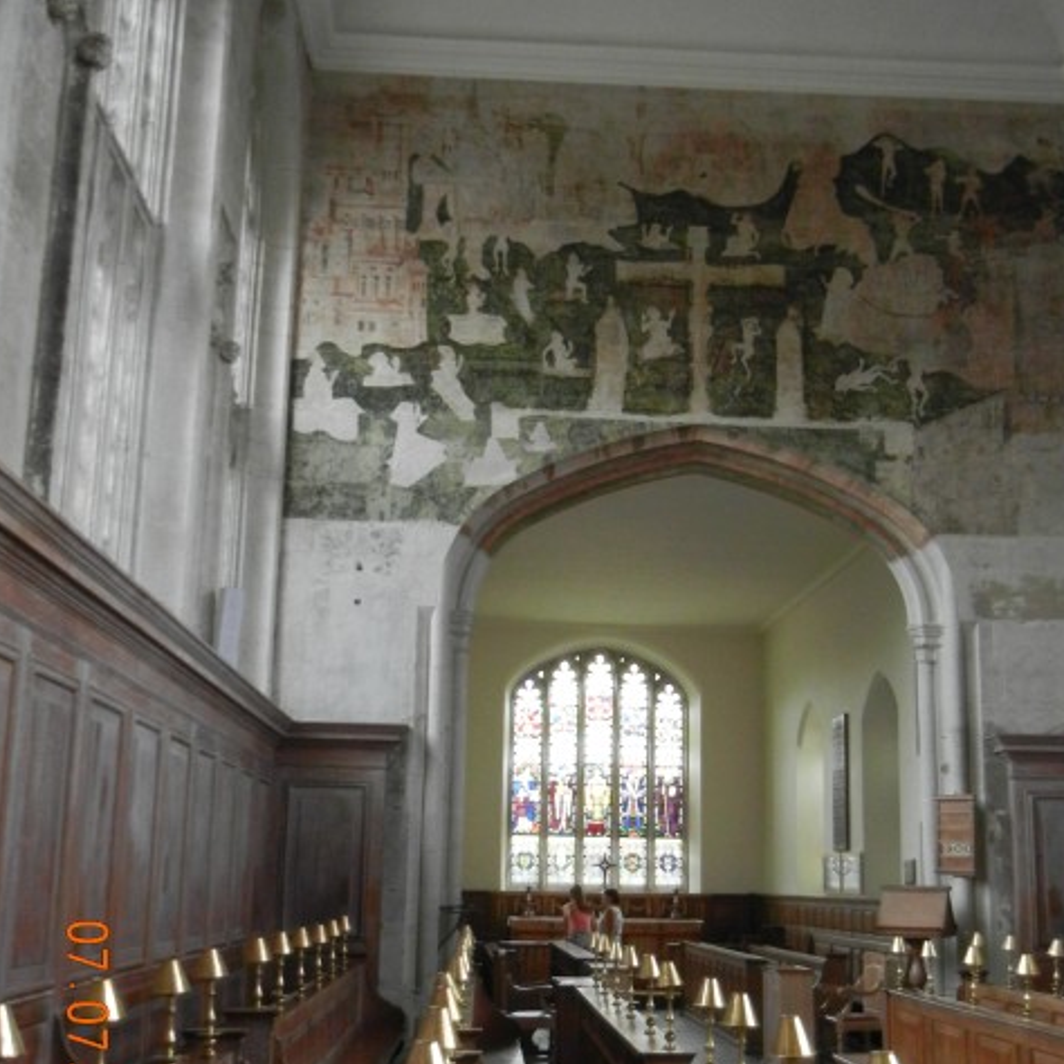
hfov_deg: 39.1
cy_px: 588
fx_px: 1495
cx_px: 599
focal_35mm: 43
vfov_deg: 39.1
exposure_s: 1/99.4
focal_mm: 5.4
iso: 640
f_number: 3.5
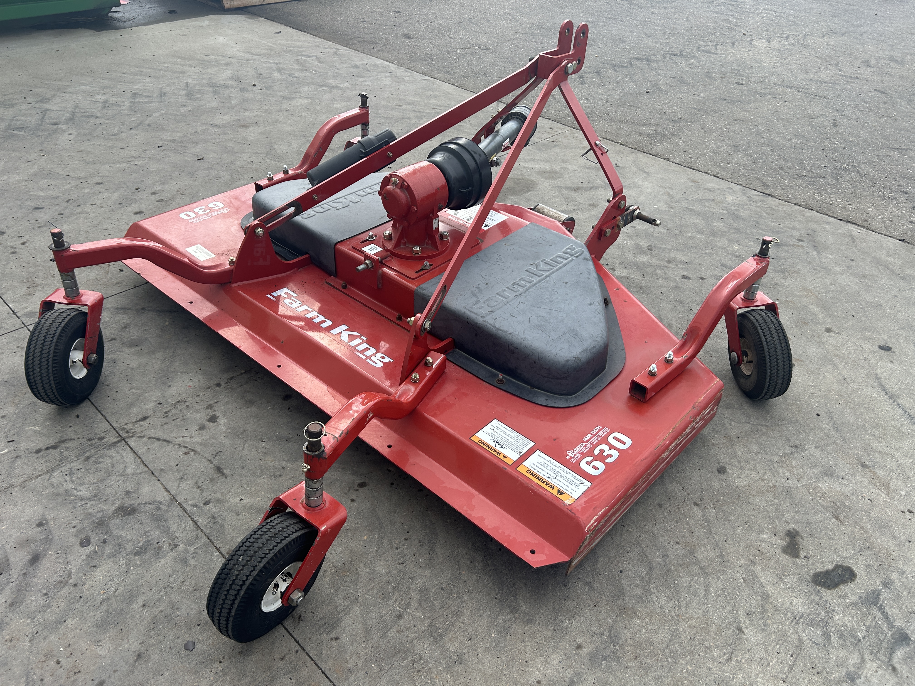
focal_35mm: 26
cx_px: 458
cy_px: 343
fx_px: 687
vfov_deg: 53.1
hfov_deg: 67.3
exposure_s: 1/1431
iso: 50
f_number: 1.5
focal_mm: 5.7
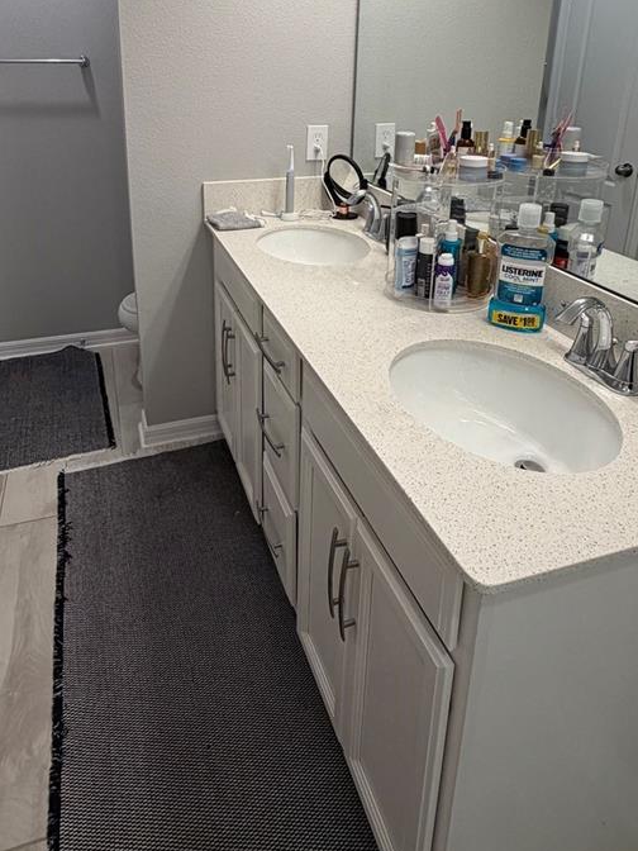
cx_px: 276
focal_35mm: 25
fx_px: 614
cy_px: 249
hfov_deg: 54.7
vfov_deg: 66.5
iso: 125
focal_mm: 2.22
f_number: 2.2
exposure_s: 1/120
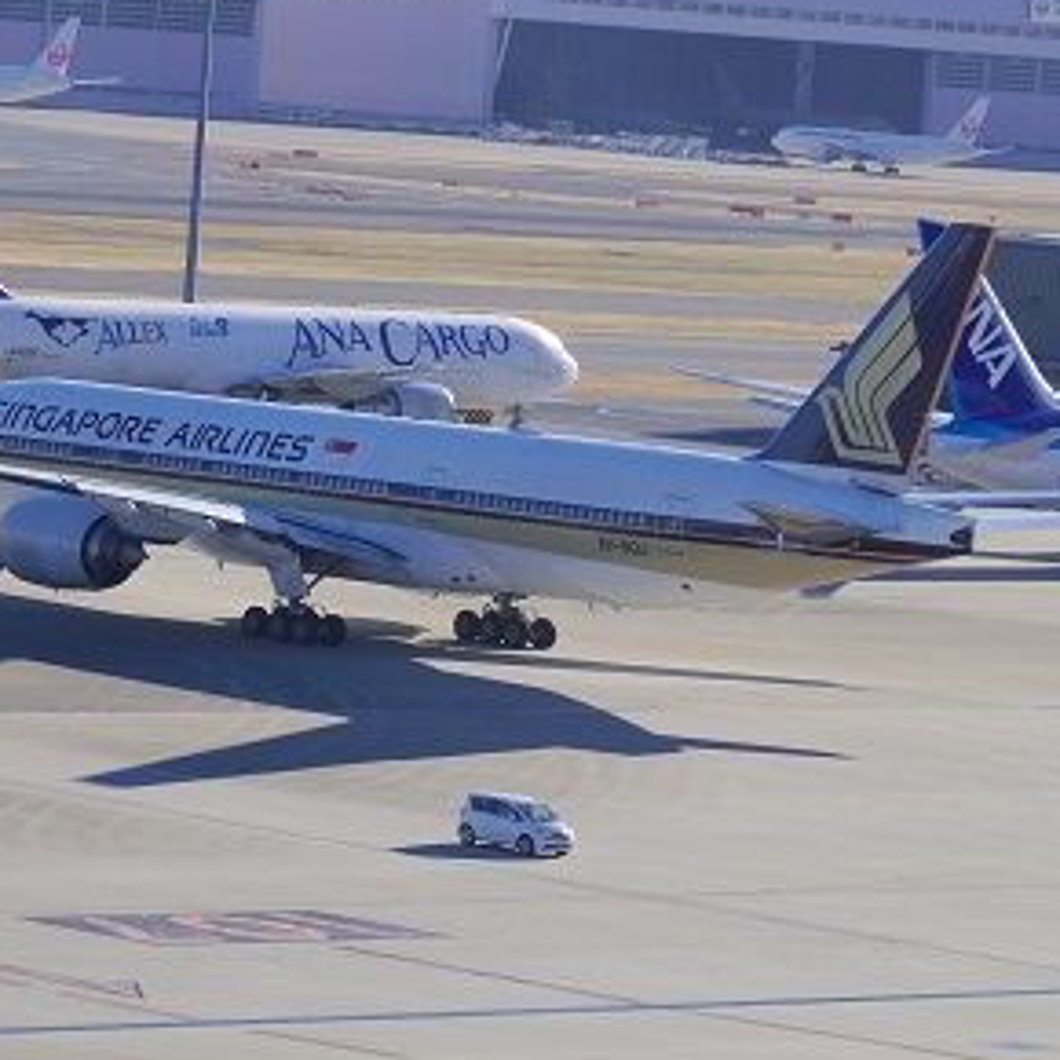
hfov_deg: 7.0
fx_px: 8696
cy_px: 523
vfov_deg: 7.0
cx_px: 406
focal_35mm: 251
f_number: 6.3
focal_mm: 44.7
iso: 100
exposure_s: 1/200
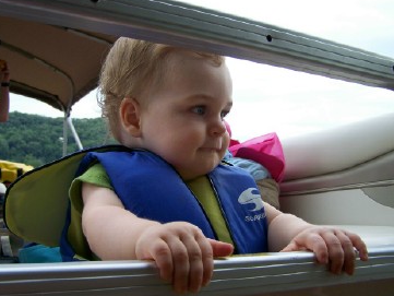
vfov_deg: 34.4
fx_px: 478
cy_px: 154
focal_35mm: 42
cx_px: 193
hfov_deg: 44.8
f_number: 2.8
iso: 80
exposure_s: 1/400
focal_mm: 6.3
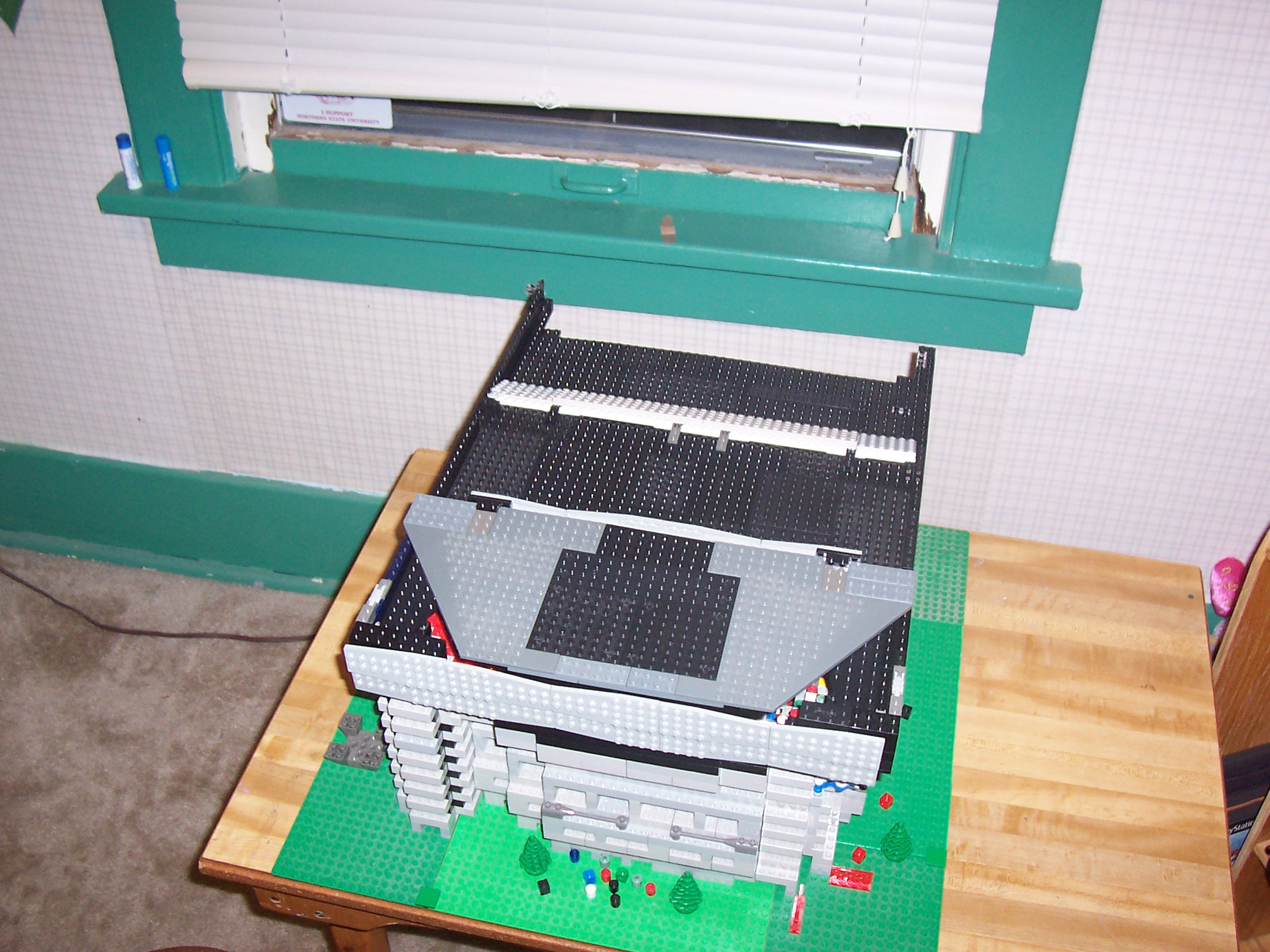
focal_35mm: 37
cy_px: 476
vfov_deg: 38.7
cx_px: 635
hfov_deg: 50.1
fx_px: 1357
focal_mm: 5.6
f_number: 2.8
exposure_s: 1/60
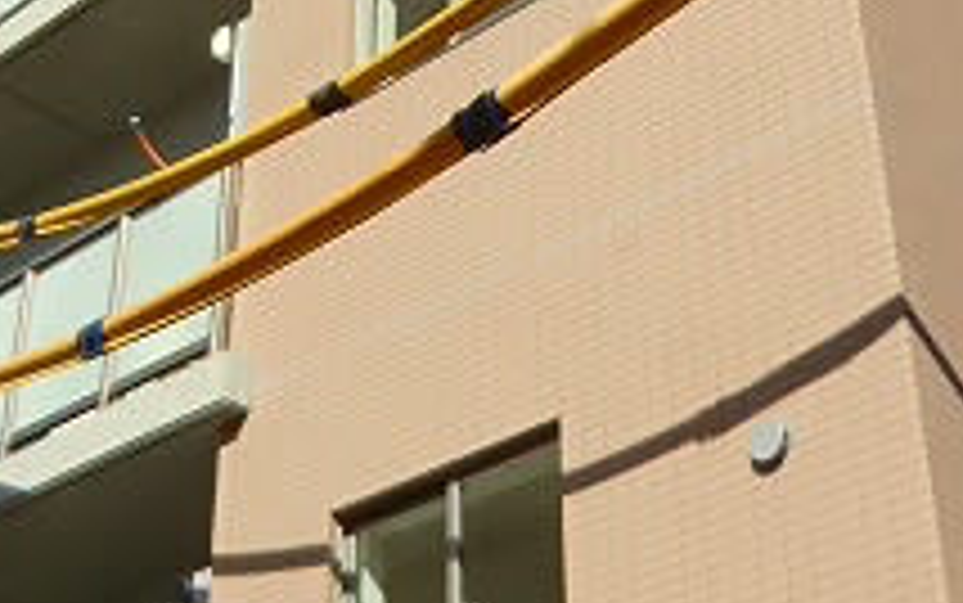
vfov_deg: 16.6
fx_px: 1996
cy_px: -81
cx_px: 392
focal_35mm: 76
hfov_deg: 27.1
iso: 64
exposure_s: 1/800
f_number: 3.2
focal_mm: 4.3
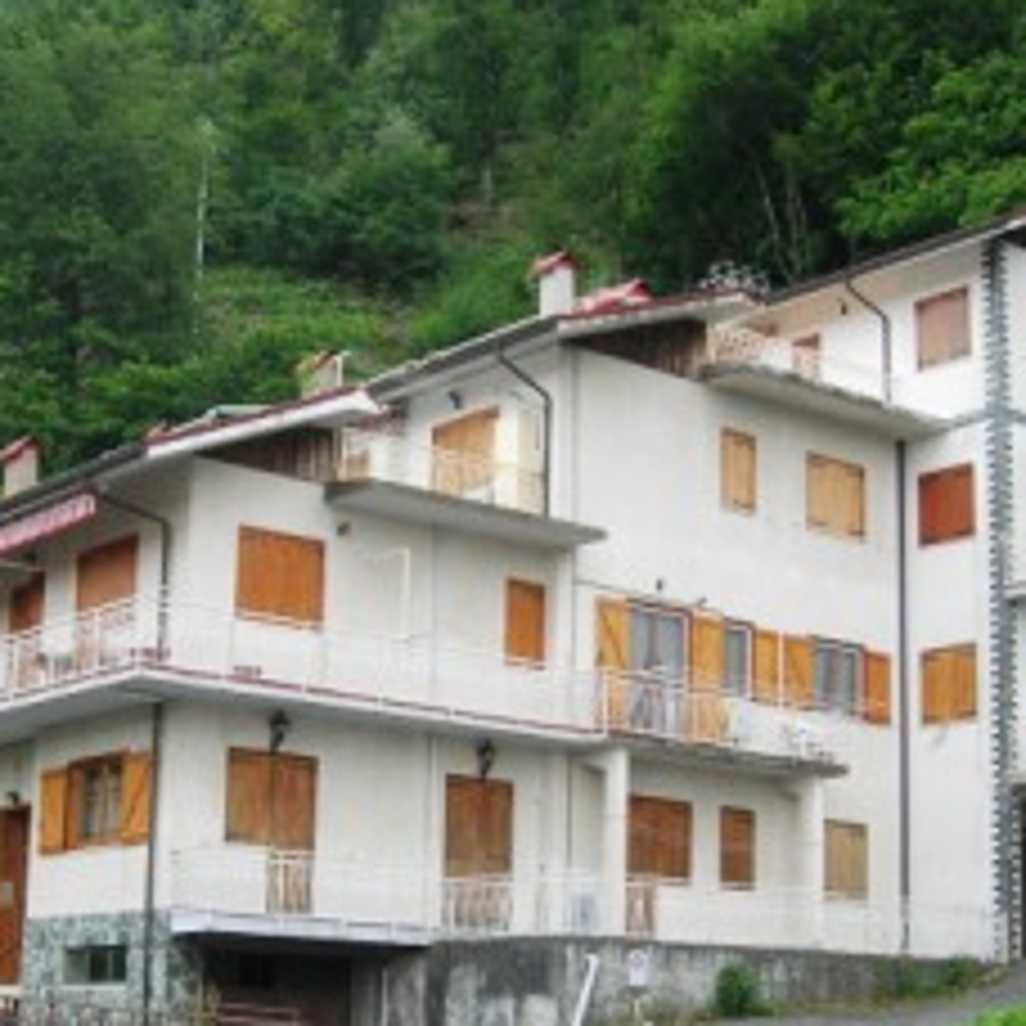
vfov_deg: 25.9
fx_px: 2213
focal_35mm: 66
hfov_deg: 26.1
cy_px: 702
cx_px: 518
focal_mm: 7.8
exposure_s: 1/140
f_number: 2.8
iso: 64
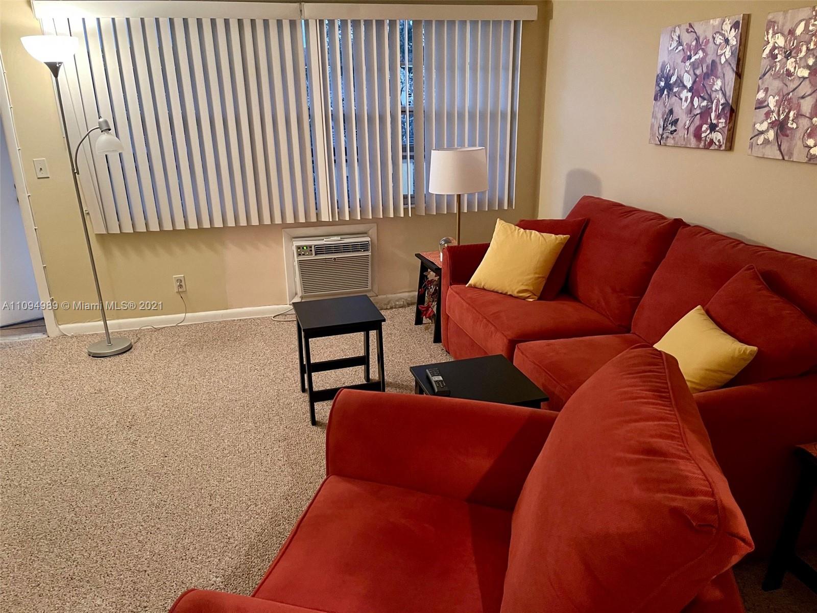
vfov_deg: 53.1
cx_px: 408
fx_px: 614
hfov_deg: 67.3
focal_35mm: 26
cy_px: 306
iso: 500
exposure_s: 1/30
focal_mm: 5.1
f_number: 1.6
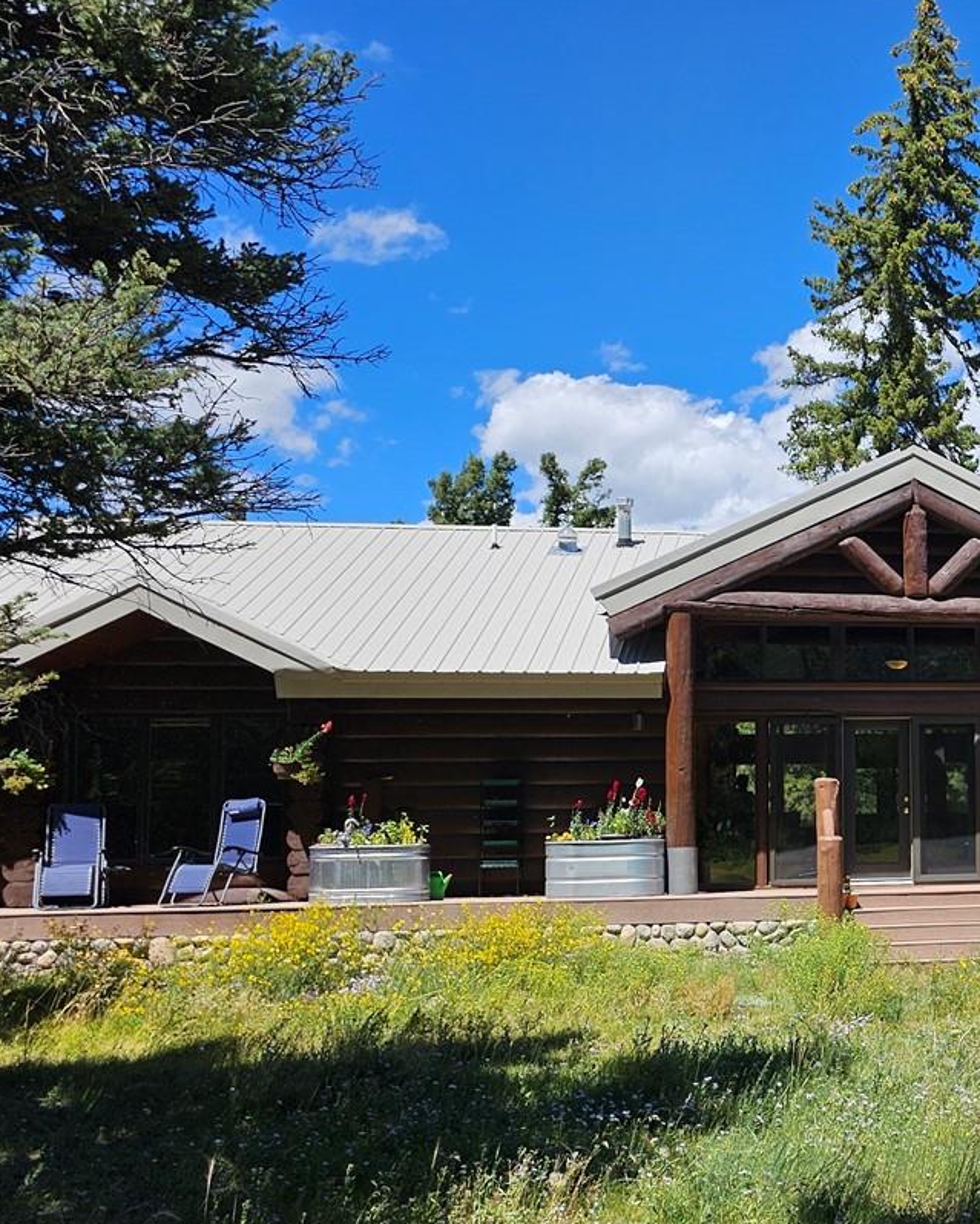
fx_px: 1631
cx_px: 1130
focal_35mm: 45
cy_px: 755
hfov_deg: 29.5
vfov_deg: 40.9
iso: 10
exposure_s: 1/730
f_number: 1.7
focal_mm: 6.3
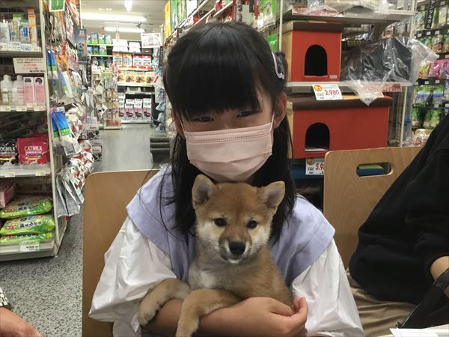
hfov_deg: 58.4
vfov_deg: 45.4
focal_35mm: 31
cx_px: 224
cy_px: 168
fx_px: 402
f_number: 2.4
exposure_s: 1/30
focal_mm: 3.3
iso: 100
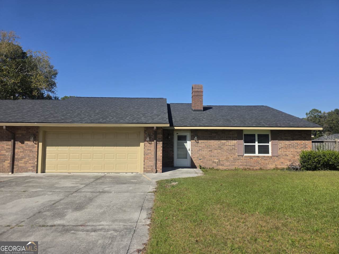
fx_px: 225
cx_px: 170
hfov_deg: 73.9
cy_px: 127
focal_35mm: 23
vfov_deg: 58.9
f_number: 1.7
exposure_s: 1/6809
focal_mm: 6.3
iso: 80
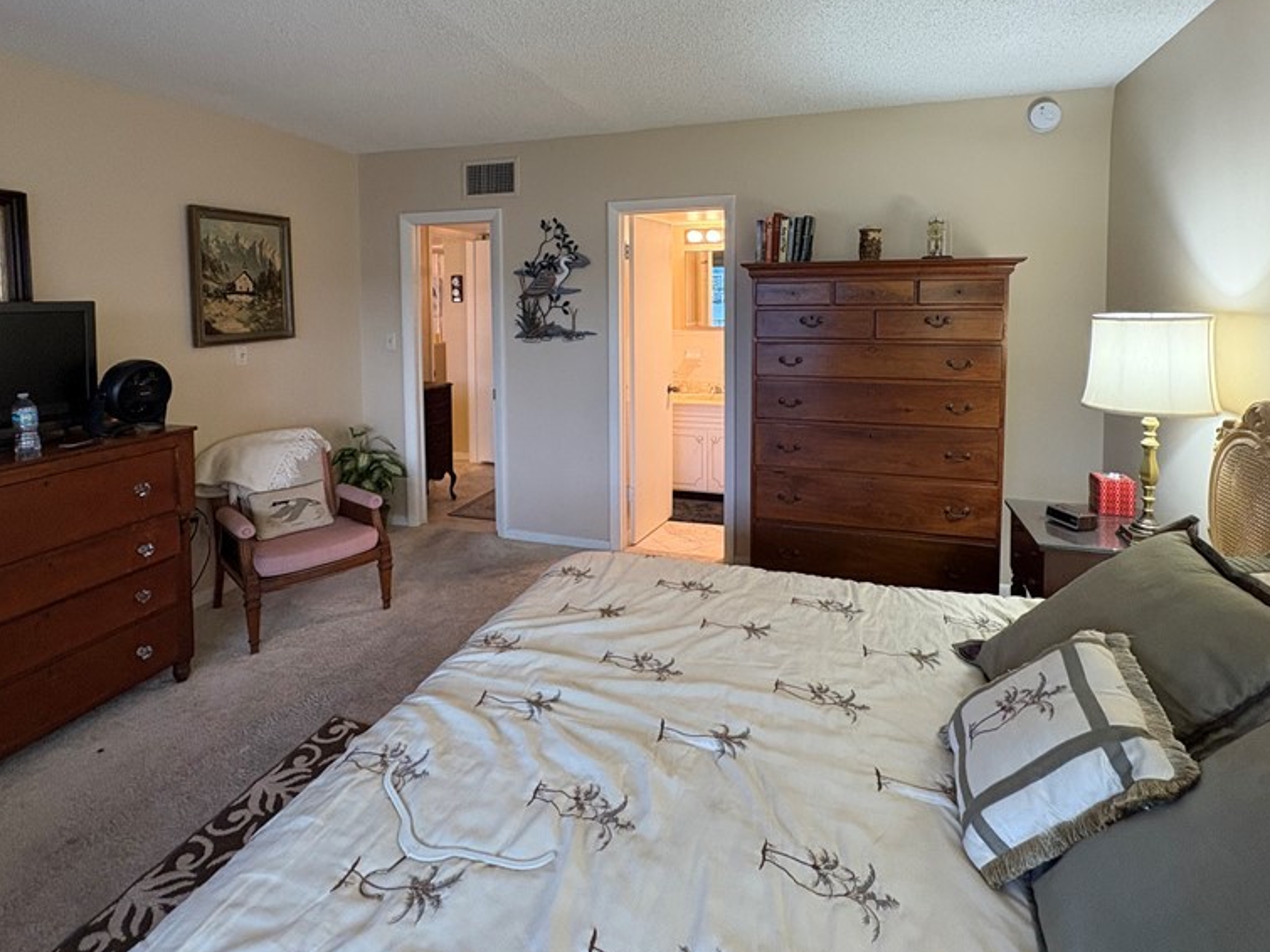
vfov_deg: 67.1
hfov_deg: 84.6
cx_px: 604
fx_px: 697
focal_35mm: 19
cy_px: 330
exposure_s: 1/60
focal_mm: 2.22
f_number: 2.2
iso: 320
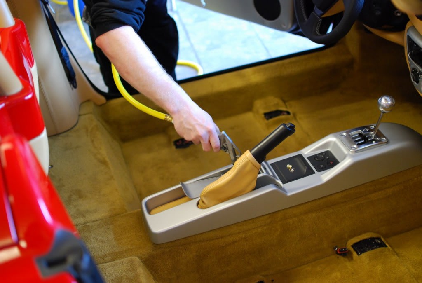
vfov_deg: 25.9
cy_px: 142
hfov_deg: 37.8
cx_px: 211
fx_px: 617
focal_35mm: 52
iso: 800
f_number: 1.8
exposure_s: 1/125
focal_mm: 35
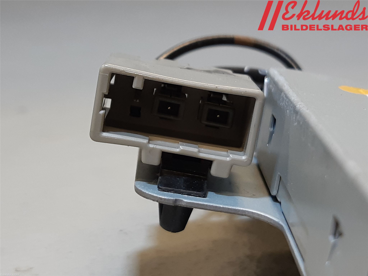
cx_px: 184
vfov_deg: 53.1
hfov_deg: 67.3
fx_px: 276
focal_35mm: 26
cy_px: 138
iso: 50
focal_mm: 3.93
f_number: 1.7
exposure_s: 1/50
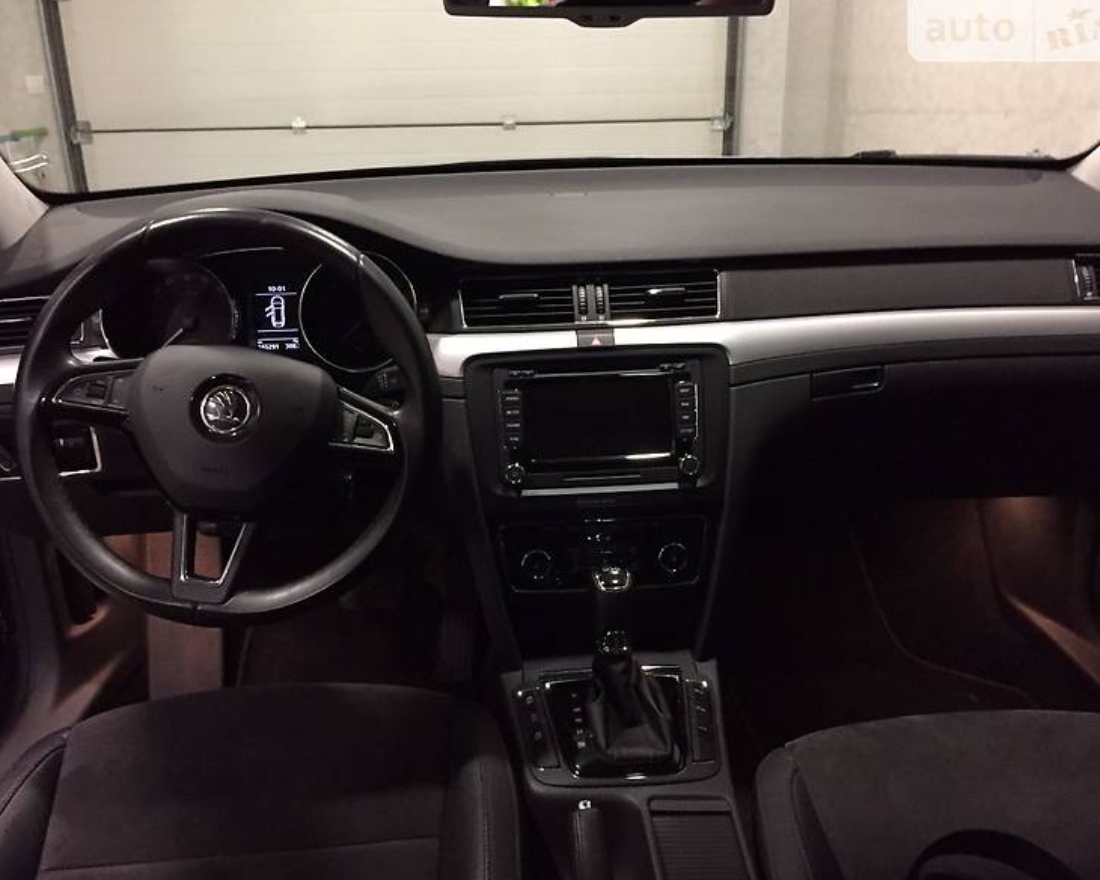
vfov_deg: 47.1
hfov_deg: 57.2
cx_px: 544
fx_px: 1009
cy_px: 431
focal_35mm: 31
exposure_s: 1/17
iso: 320
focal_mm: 4.2
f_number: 2.2
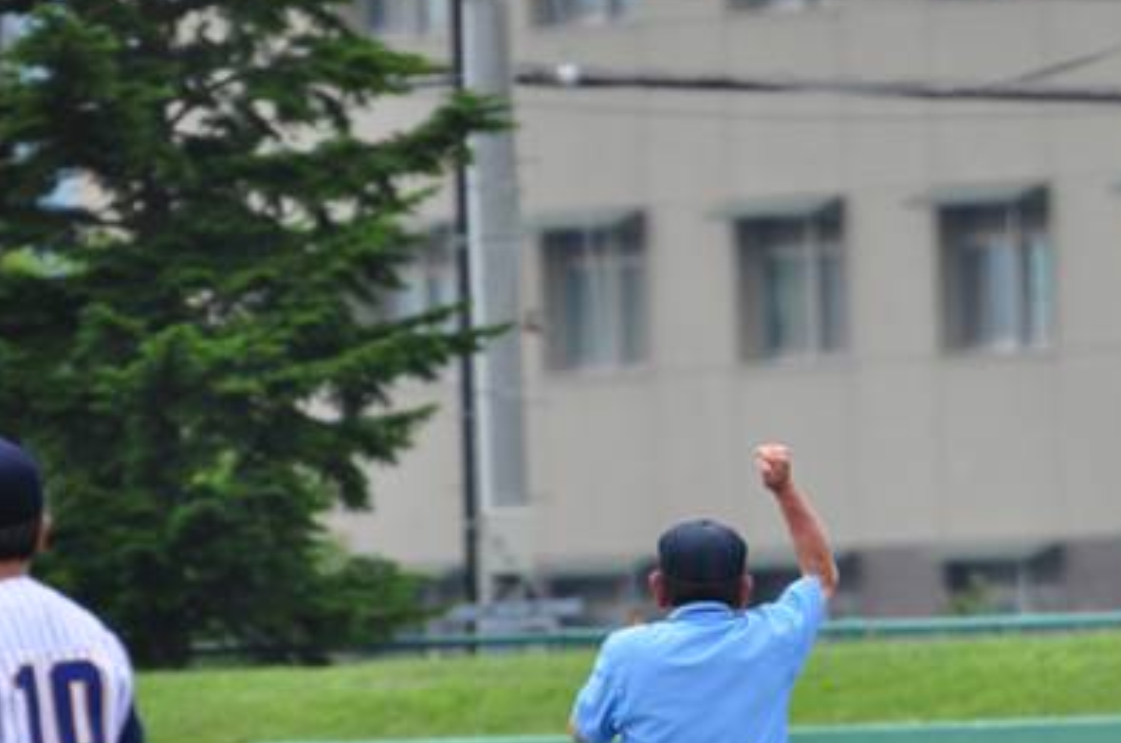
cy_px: 716
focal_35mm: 914
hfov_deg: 2.3
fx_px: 28403
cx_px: 612
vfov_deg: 1.5
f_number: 5.6
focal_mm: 300
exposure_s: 1/320
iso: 200
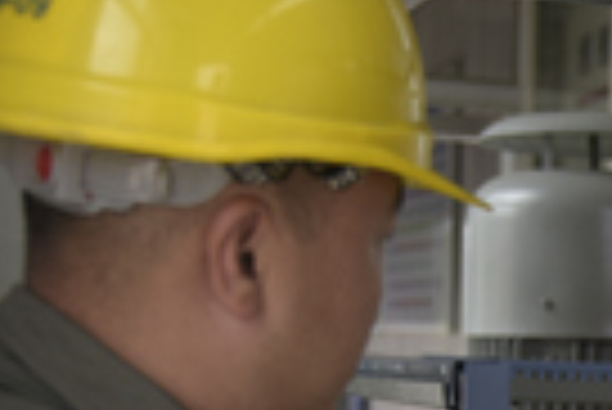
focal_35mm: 118
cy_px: 624
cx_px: 747
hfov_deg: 16.6
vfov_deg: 11.2
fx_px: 2008
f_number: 2.8
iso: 250
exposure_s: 1/800
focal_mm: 29
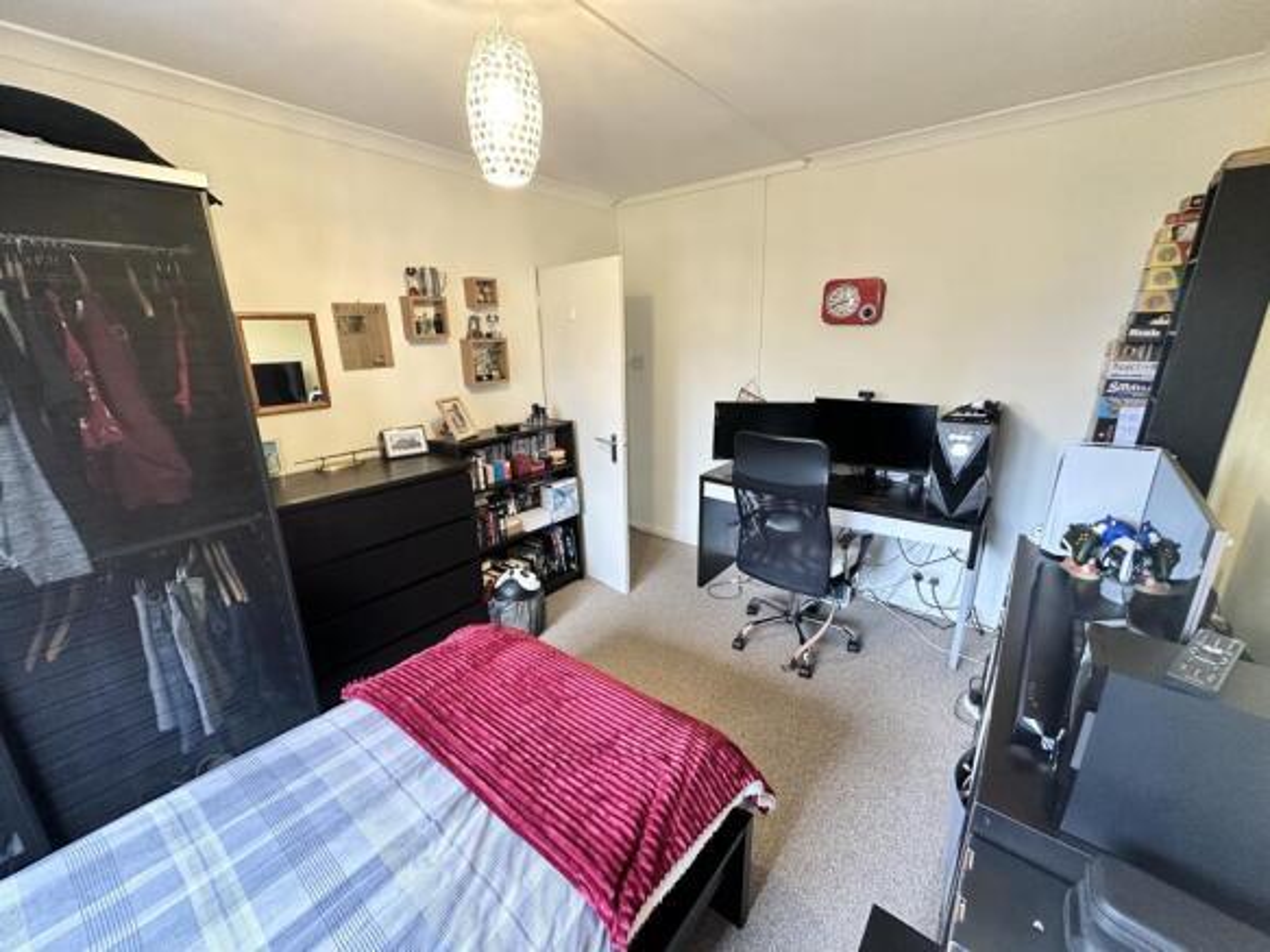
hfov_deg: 102.1
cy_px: 476
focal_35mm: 14
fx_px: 514
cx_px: 635
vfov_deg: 85.7
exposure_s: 1/50
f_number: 2.2
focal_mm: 2.22
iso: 400
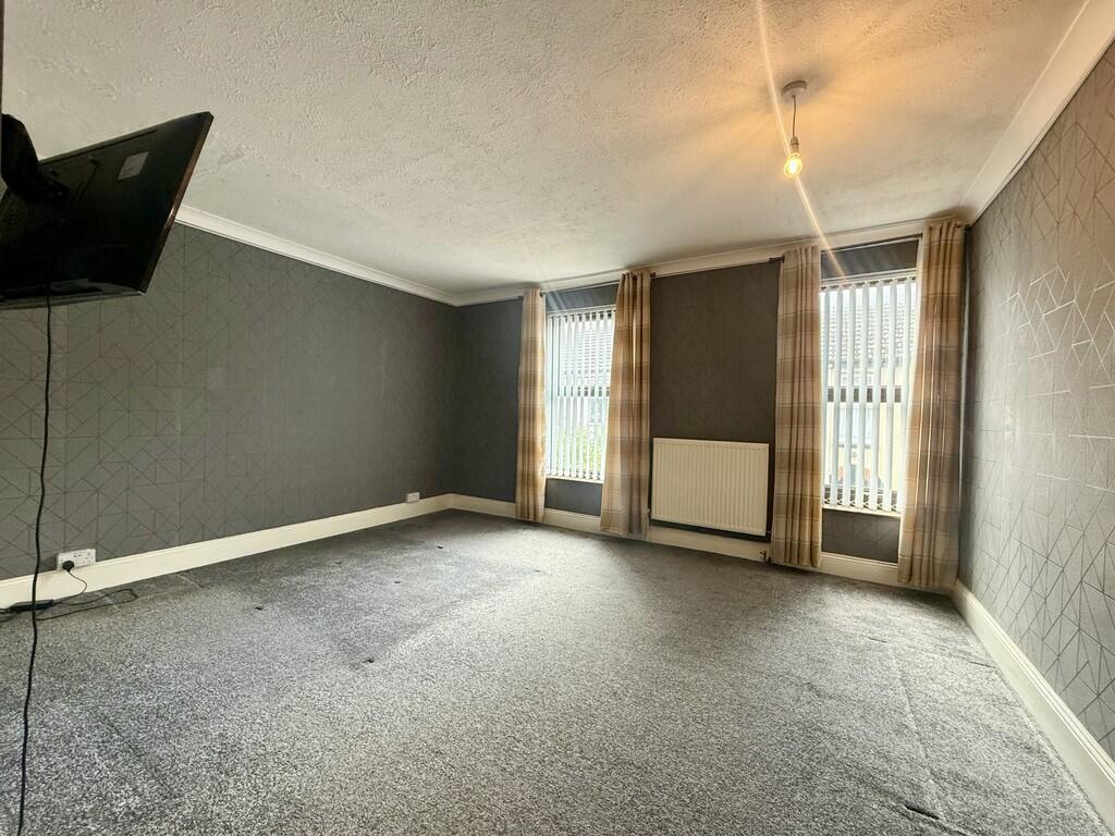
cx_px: 558
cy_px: 418
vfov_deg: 85.7
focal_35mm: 14
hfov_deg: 102.1
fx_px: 451
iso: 400
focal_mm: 2.22
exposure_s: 1/87
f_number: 2.2
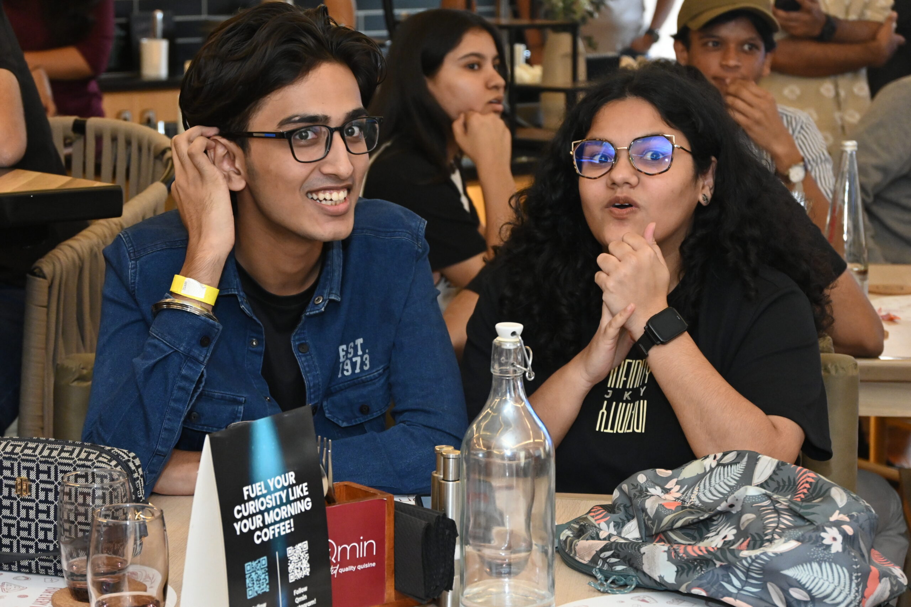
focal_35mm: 90
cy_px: 304
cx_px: 456
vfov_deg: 15.2
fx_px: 2277
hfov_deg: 22.6
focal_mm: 60
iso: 3200
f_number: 5.6
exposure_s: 1/60
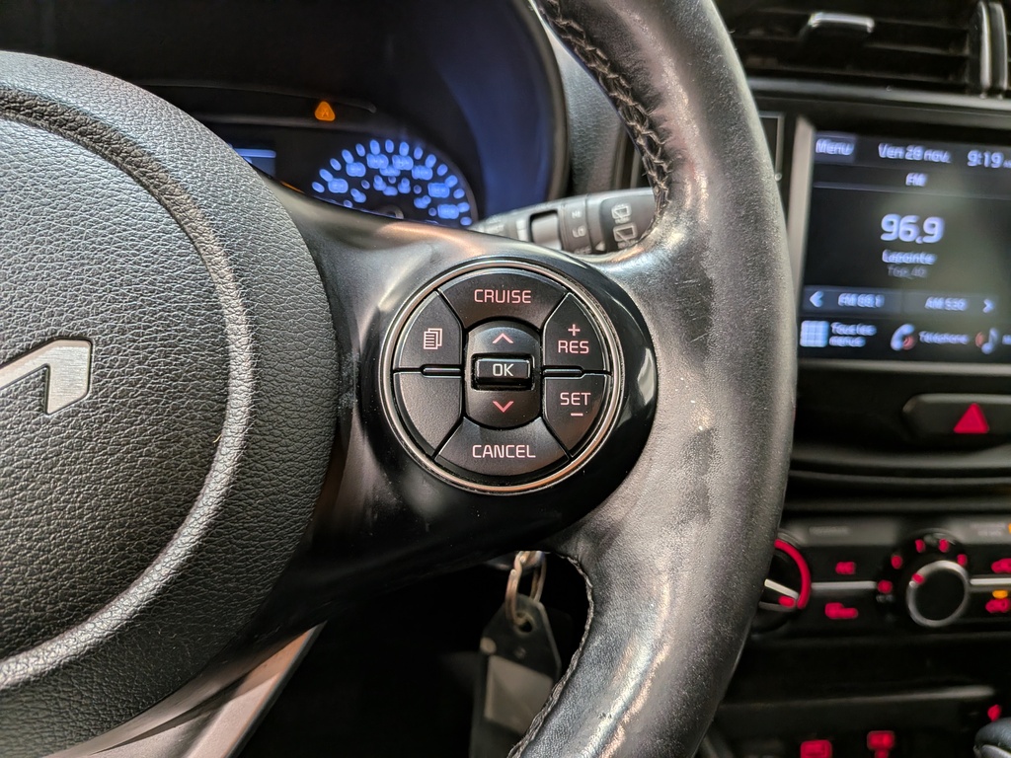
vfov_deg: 56.8
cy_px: 379
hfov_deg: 71.6
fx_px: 701
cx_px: 506
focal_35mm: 24
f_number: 1.7
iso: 31
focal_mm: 4.53
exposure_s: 1/47.9
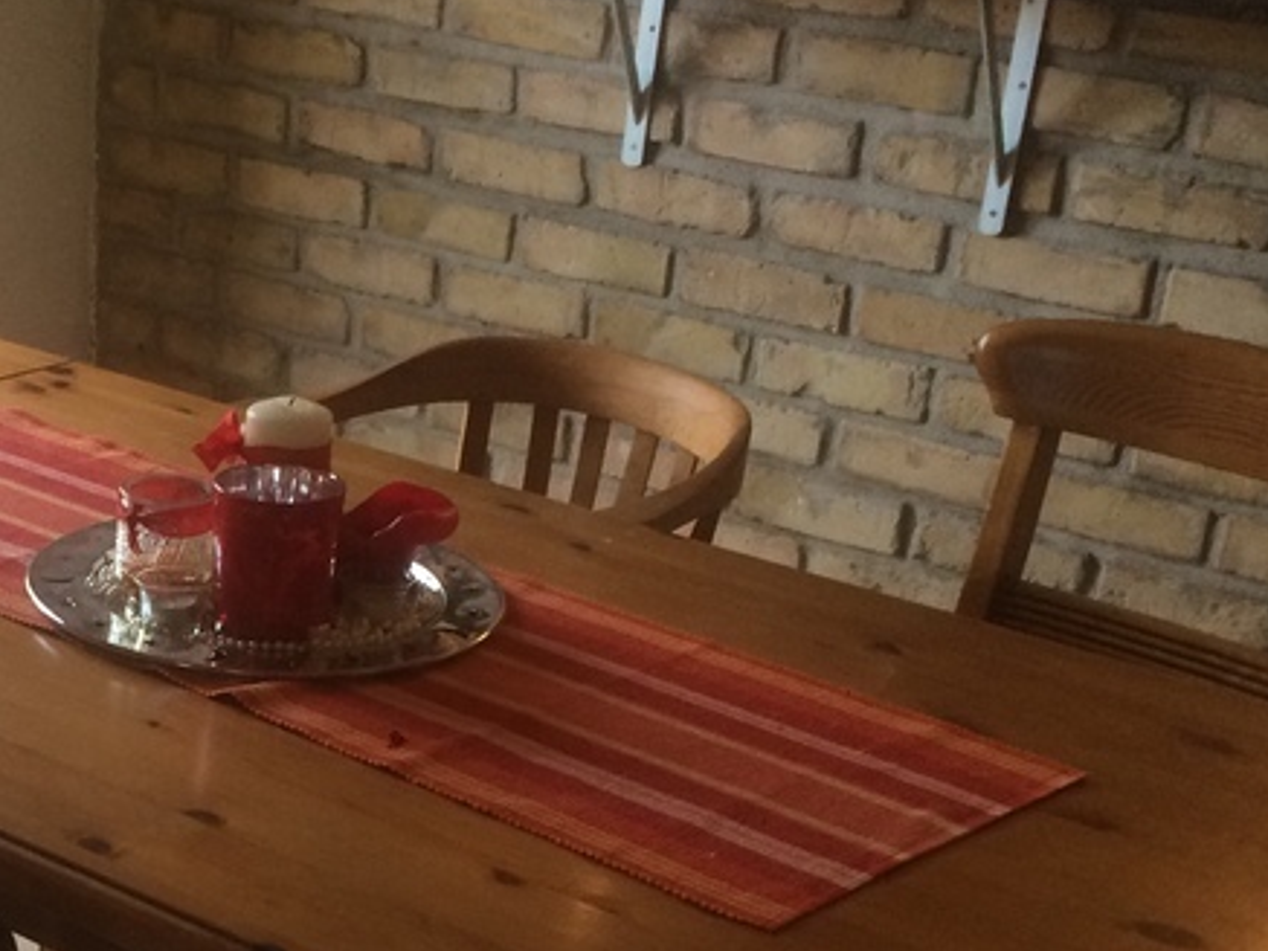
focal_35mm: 68
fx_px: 2492
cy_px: 1026
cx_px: 133
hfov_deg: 27.5
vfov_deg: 20.7
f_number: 2.2
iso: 80
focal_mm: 4.15
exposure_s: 1/33
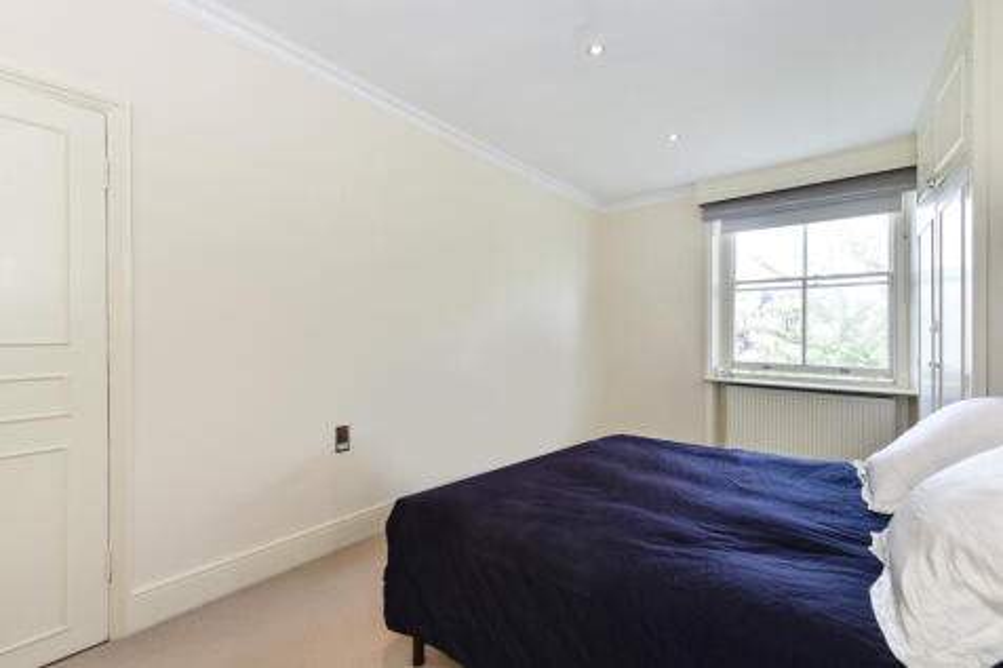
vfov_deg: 81.2
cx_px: 502
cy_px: 334
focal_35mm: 14
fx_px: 390
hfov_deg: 104.3
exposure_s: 1/40
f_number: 8
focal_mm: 14
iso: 200
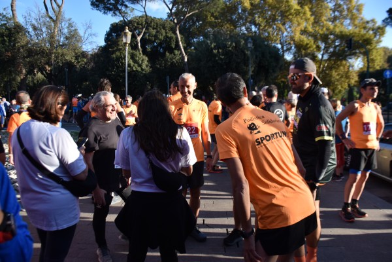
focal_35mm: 27
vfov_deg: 47.9
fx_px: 294
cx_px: 196
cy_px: 131
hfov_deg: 67.4
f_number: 5
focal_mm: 18
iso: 320
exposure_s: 1/800
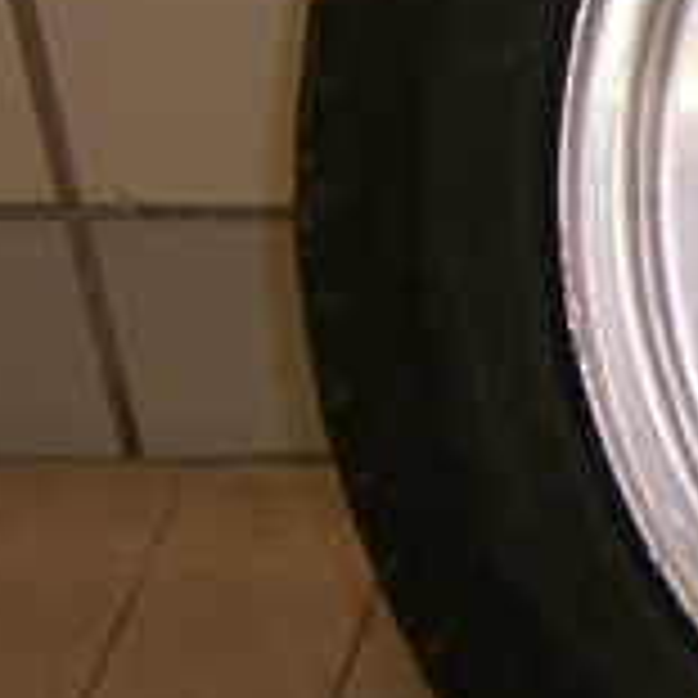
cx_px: 1261
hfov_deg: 11.6
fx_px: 3171
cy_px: 149
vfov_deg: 12.5
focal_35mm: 139
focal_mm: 6.2
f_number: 2.7
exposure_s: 1/60
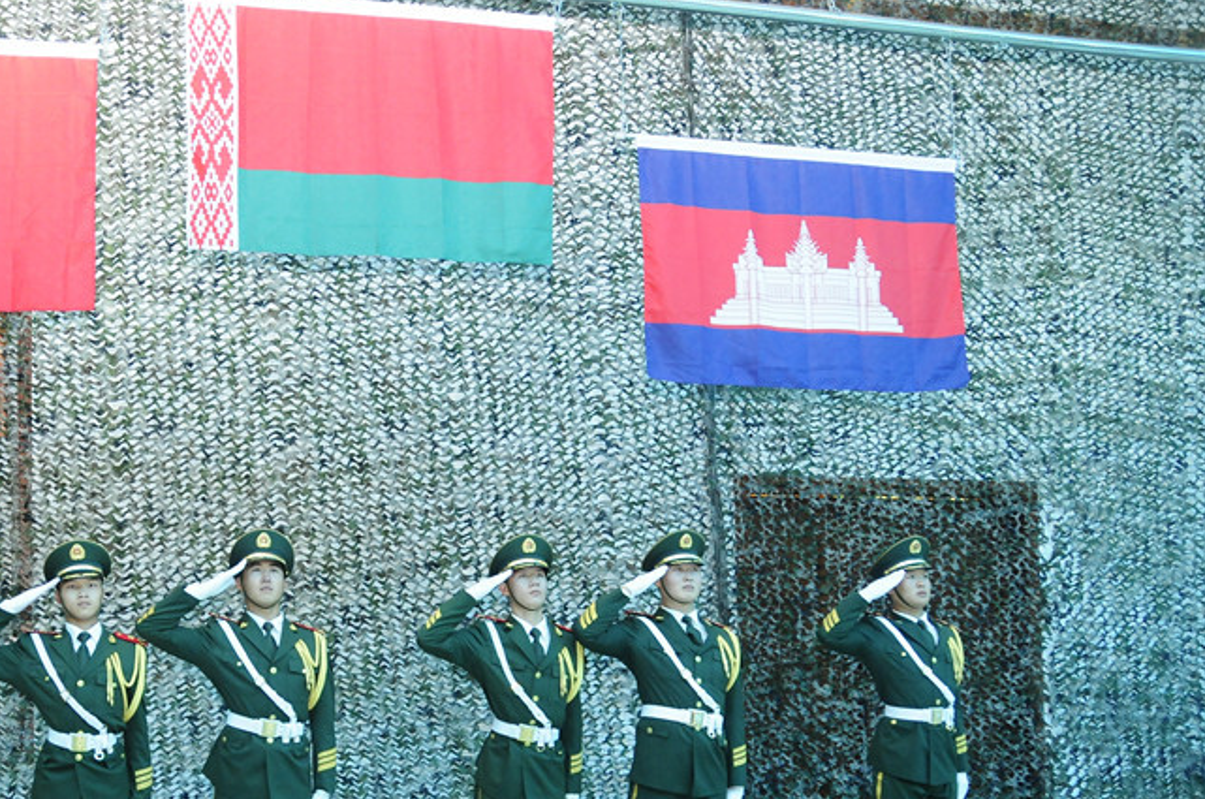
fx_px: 1337
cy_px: 564
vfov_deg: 32.8
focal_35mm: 40
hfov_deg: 47.4
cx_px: 357
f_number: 4
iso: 1000
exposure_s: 1/30
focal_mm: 18
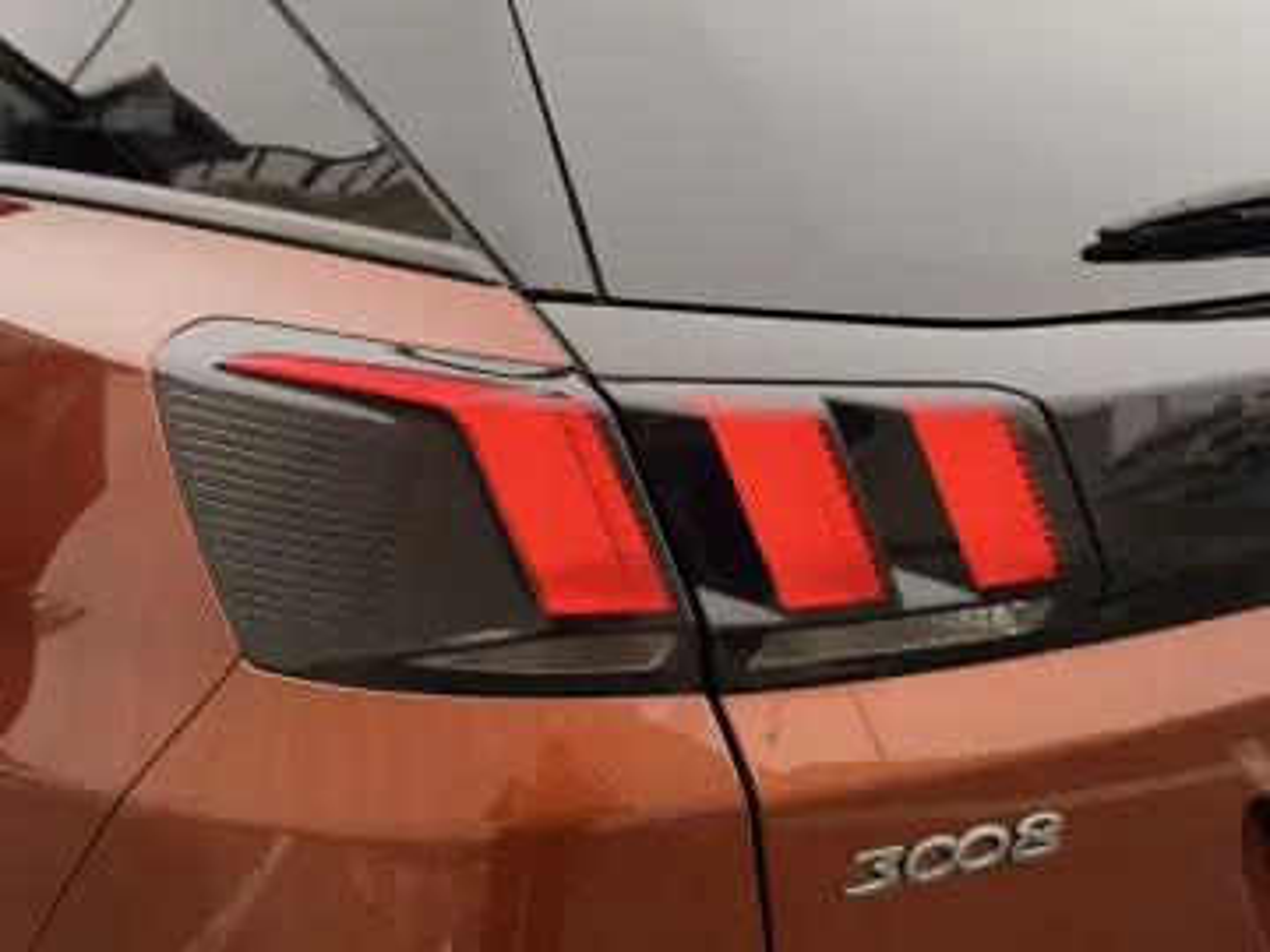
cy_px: 476
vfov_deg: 30.3
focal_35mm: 48
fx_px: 1761
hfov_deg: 39.7
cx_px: 635
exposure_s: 1/460
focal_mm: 6.76
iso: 64
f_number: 1.78
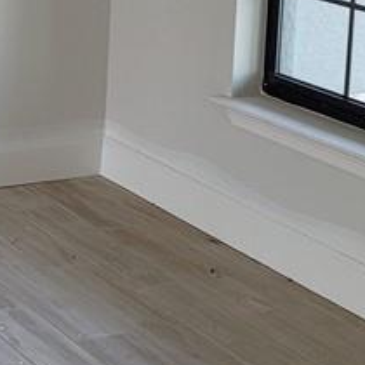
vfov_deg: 15.1
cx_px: -269
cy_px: -56
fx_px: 1336
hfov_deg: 14.0
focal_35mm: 112
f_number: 1.8
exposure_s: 1/120
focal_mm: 5.4
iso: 100
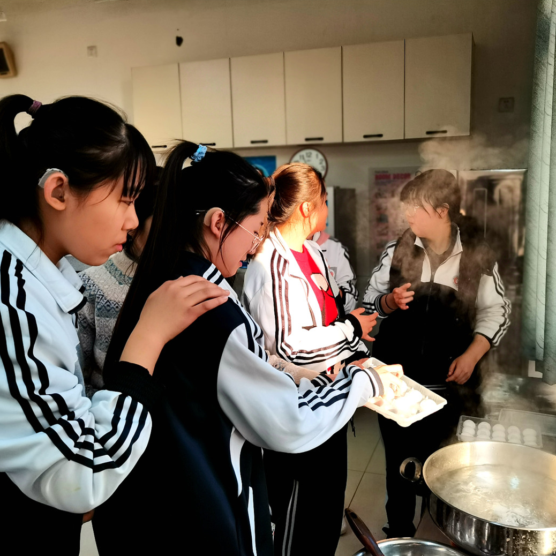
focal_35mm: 31
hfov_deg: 52.4
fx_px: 563
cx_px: 305
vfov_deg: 52.5
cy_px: 279
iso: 64
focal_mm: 5.58
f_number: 1.8
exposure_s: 1/100
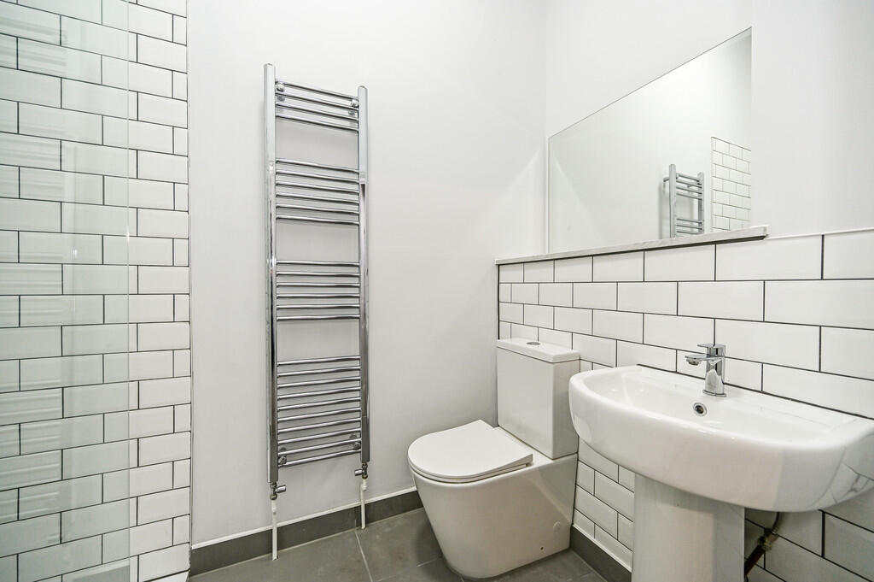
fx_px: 340
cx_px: 437
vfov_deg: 81.1
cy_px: 291
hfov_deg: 104.3
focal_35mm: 14
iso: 400
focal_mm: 14
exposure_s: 1/80
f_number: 4
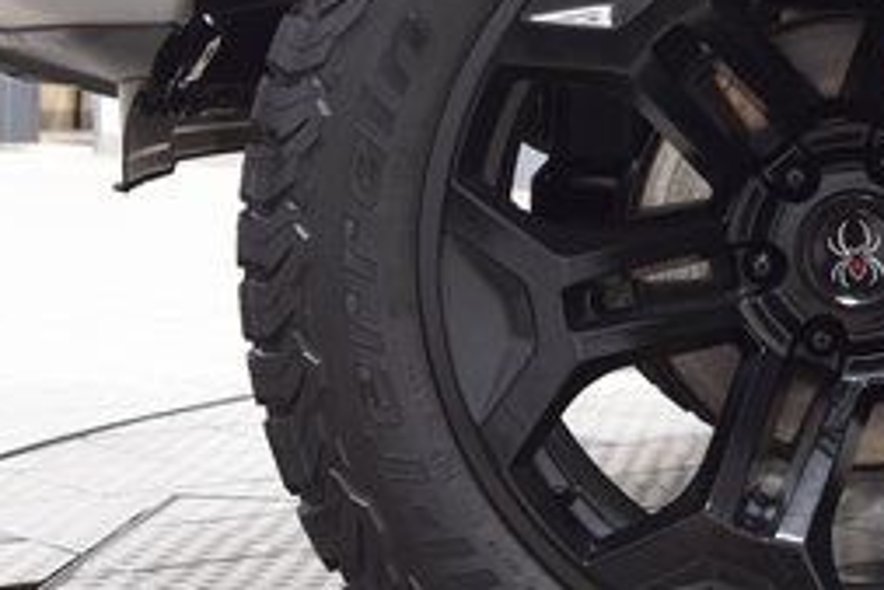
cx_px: 881
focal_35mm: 114
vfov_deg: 12.0
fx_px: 2801
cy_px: 278
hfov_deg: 17.5
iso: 1400
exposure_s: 1/15
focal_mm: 30
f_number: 6.3
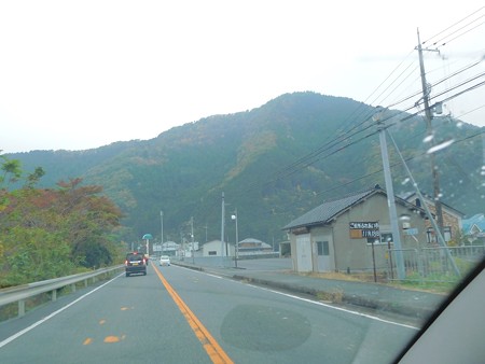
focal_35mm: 32
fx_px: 449
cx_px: 242
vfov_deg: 44.2
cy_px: 182
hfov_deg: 56.8
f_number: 3.6
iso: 125
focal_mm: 5.7
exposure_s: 1/125
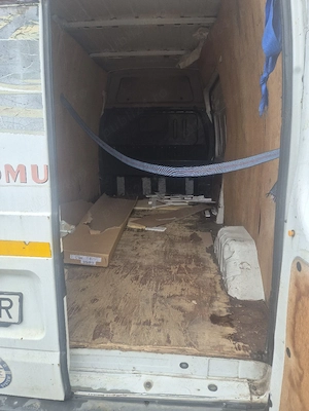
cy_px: 206
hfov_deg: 58.9
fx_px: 274
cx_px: 154
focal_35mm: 23
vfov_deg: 73.9
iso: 50
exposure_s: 1/182
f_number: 1.8
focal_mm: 5.4
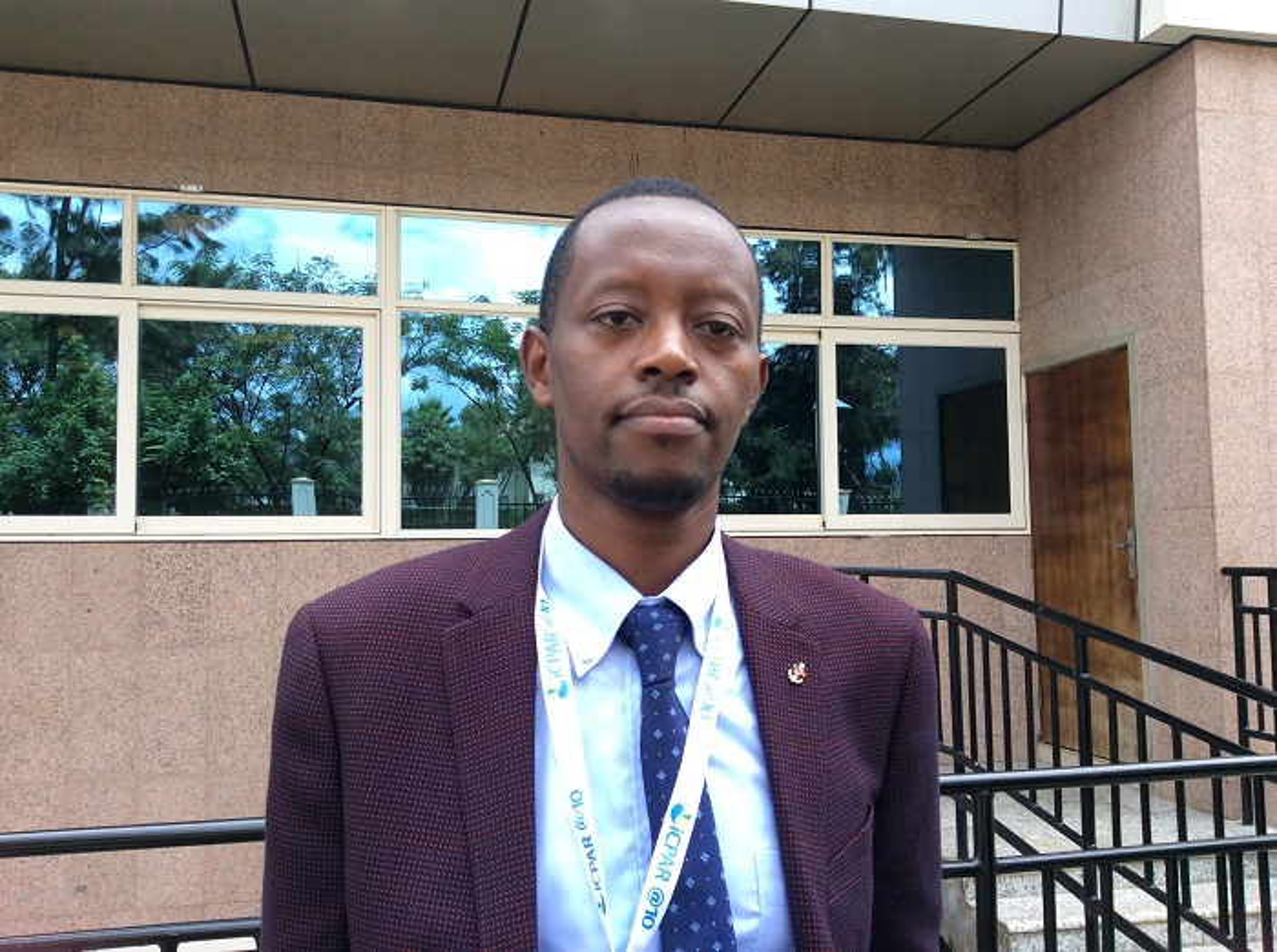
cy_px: 476
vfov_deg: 44.0
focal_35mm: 32
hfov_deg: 56.9
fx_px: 1178
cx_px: 638
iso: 32
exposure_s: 1/340
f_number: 2.4
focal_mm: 3.3
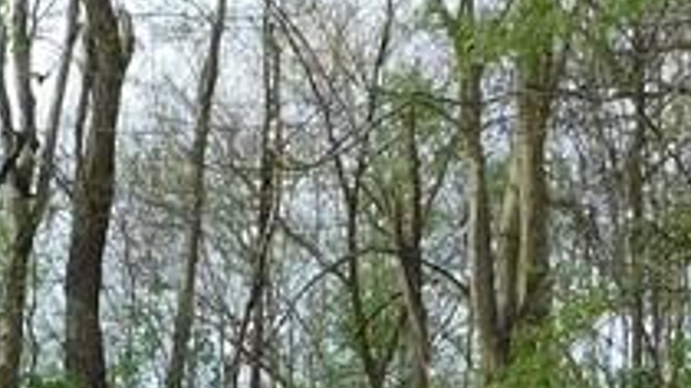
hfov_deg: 13.4
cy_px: 842
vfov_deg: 7.3
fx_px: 2913
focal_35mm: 159
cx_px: 115
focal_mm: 5.3
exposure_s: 1/800
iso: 125
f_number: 3.2
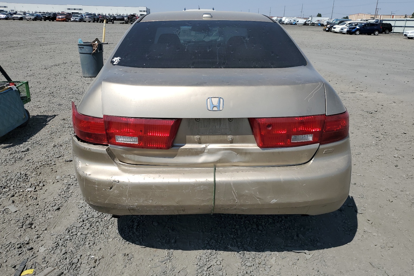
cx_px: 203
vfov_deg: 46.4
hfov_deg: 65.5
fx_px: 322
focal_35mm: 28
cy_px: 133
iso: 50
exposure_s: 1/5000
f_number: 1.5
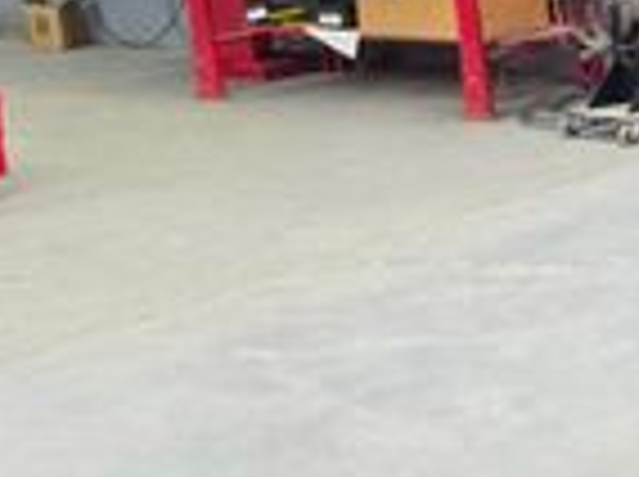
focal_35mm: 104
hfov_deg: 14.9
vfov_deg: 14.2
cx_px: 1328
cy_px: 189
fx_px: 1917
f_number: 1.7
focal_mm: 6.3
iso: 250
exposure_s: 1/120
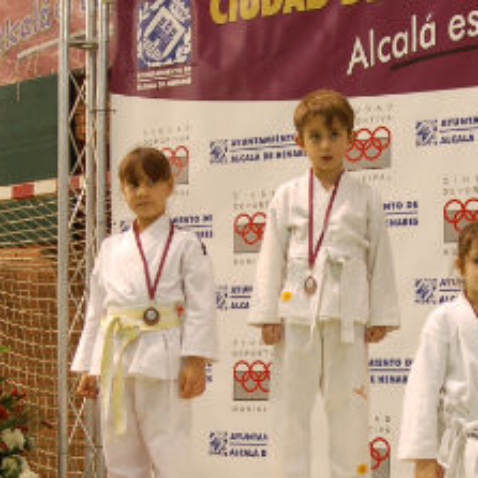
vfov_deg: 16.3
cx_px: 307
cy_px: 392
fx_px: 1658
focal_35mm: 106
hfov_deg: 16.4
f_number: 3.8
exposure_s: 1/30
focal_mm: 31
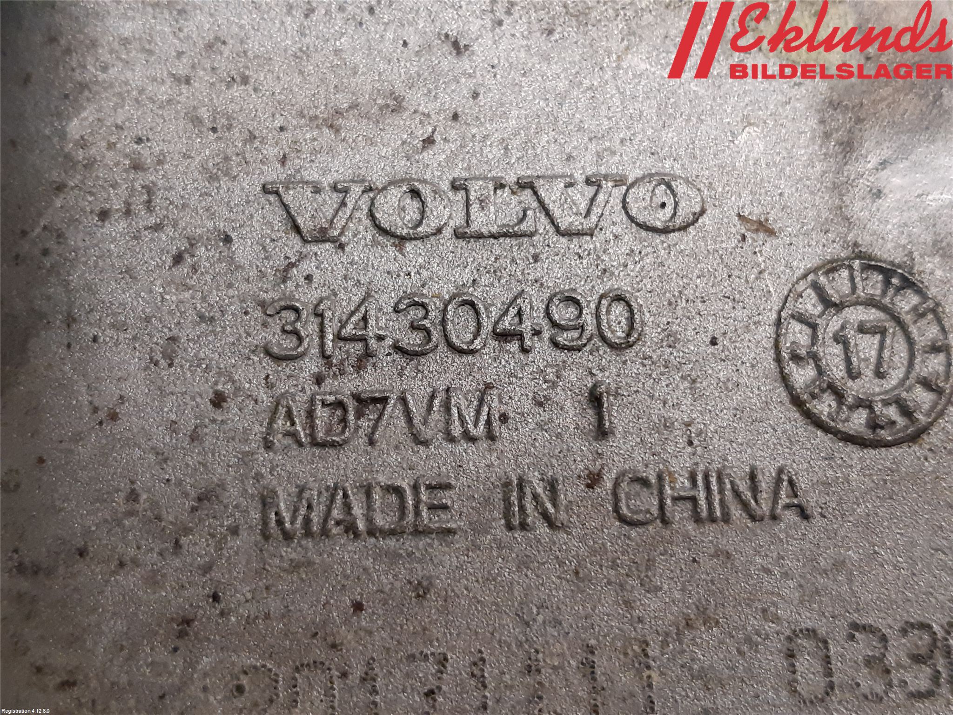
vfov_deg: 53.1
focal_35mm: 26
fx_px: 716
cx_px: 476
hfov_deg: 67.3
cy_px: 358
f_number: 1.7
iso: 250
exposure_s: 1/50
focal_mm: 3.93
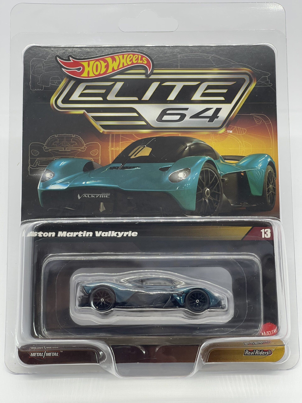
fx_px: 744
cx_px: 151
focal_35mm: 64
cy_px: 202
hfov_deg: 22.9
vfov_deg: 30.3
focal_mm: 7.5
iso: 32
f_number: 2.2
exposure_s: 1/100
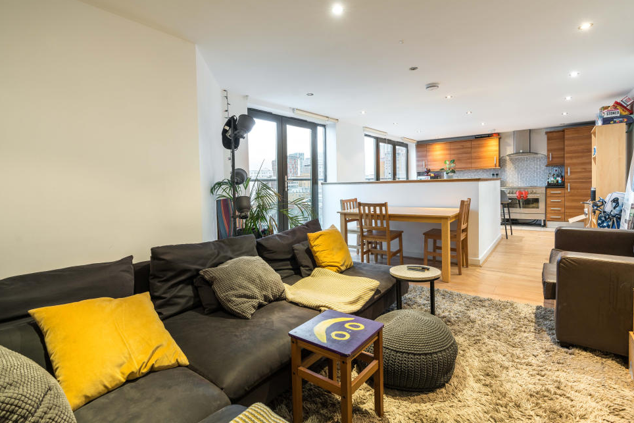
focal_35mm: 17
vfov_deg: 70.5
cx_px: 320
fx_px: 299
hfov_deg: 93.3
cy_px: 211
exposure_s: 1/1.67
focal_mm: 16
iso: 320
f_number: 8
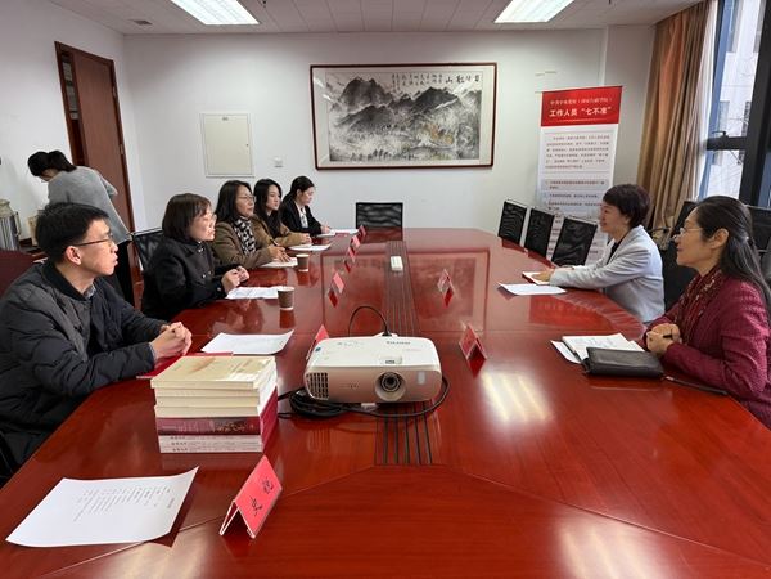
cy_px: 290
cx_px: 386
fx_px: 535
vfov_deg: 56.8
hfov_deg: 71.6
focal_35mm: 24
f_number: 1.78
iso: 160
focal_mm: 6.76
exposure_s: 1/100
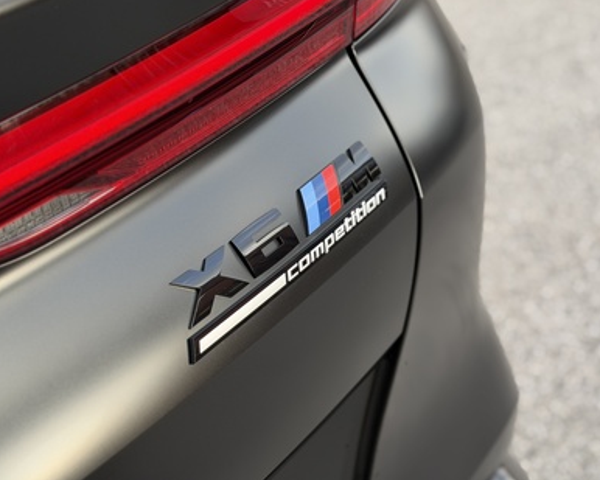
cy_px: 238
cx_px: 312
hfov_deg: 36.6
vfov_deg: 29.7
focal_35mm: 51
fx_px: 906
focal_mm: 6.76
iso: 80
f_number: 1.78
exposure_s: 1/177
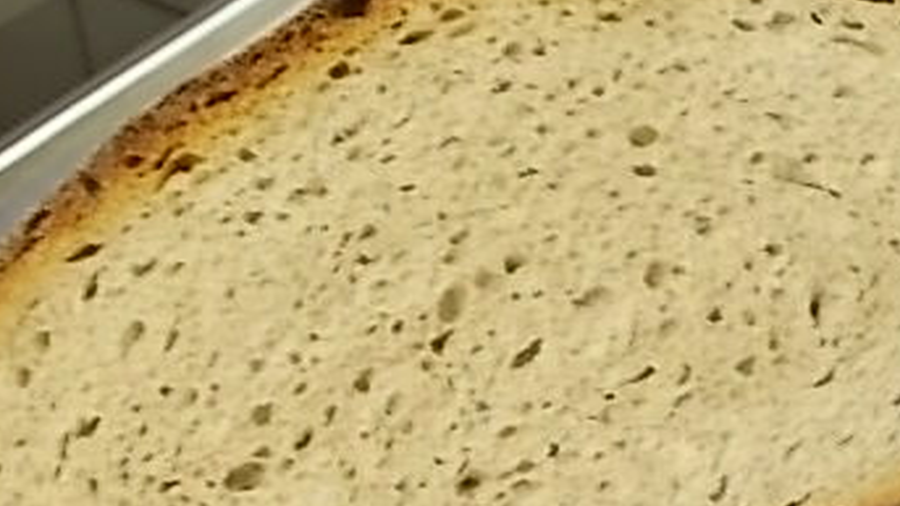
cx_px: 559
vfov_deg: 19.2
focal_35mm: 61
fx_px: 1456
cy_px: 493
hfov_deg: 34.2
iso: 200
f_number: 3.4
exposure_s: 1/2.5
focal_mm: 5.3
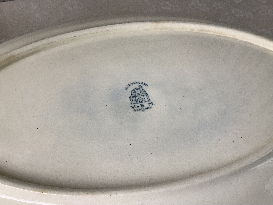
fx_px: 244
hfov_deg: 58.4
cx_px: 136
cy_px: 102
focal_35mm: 31
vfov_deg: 45.4
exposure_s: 1/60
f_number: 2.4
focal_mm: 3.3
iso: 80
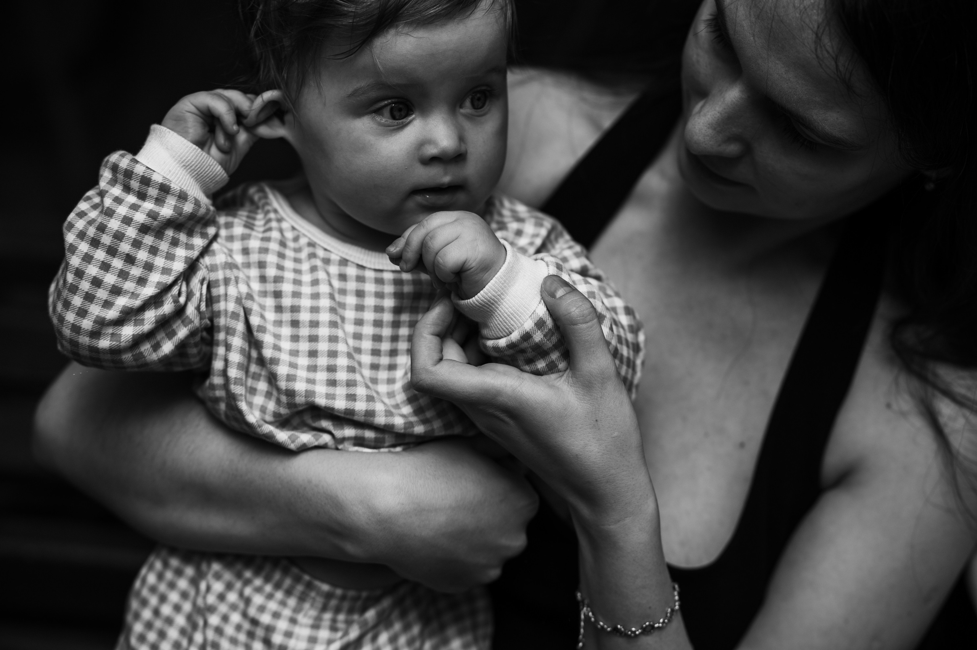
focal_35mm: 85
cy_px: 325
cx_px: 488
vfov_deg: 16.1
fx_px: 2306
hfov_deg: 23.9
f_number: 2.5
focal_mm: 85
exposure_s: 1/1000
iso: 125
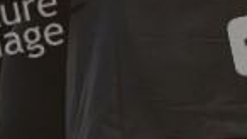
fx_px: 5644
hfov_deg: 2.5
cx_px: 162
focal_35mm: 862
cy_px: -49
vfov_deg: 1.4
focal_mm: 200
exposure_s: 1/200
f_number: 4.5
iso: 320
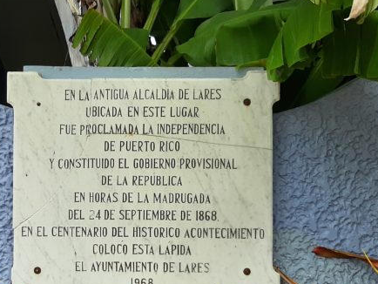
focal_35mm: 46
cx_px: 126
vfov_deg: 31.3
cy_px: 185
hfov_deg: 40.7
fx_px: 503
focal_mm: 3.93
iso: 40
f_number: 1.7
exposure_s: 1/573
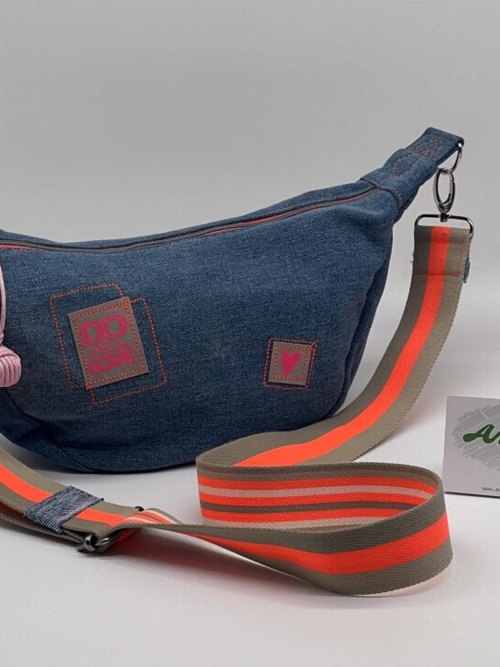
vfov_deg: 15.4
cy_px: 236
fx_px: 2467
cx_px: 213
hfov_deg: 11.6
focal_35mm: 128
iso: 32
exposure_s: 1/171
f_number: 2.8
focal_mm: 9
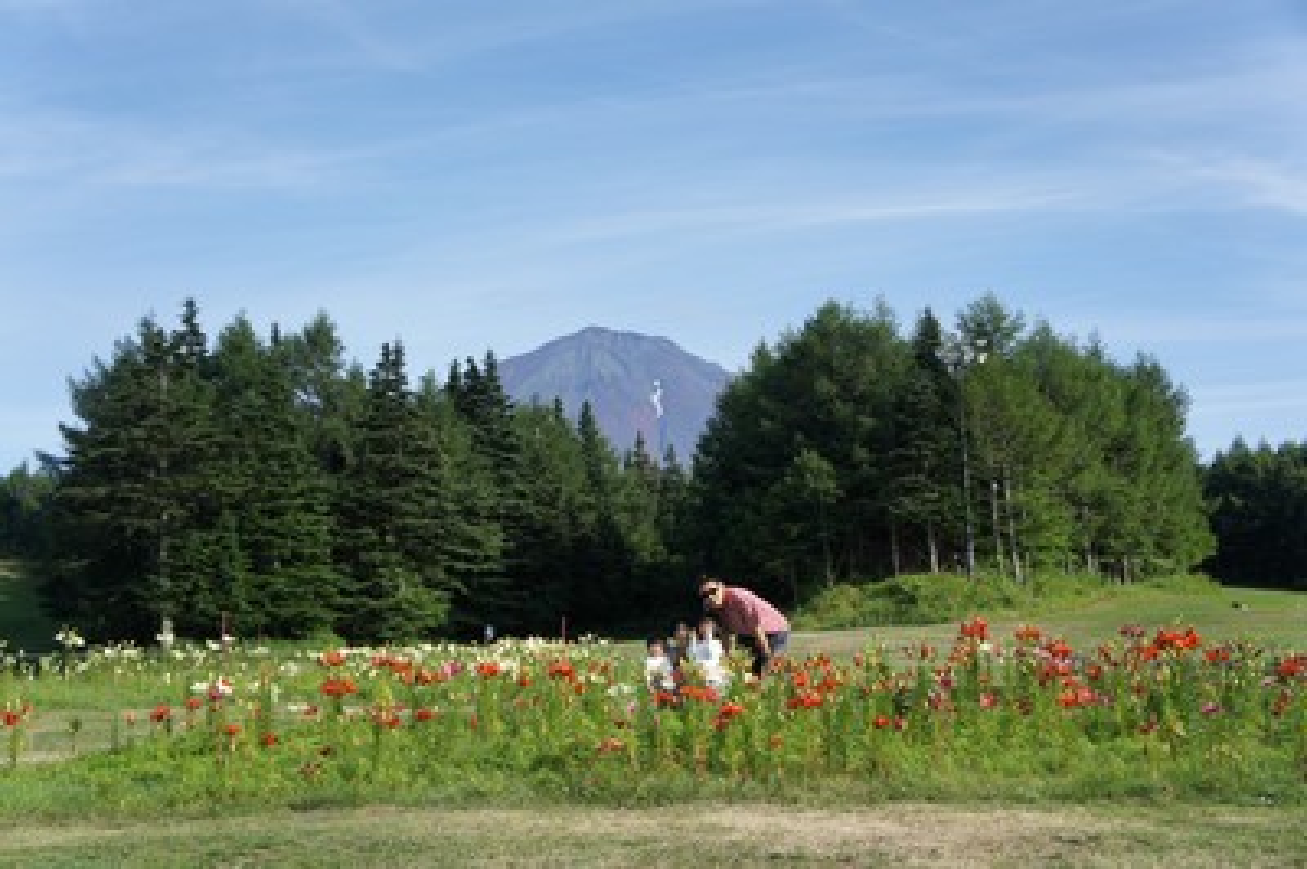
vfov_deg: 28.0
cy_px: 434
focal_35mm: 48
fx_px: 1741
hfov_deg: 41.1
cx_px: 654
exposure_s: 1/250
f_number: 8
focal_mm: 32
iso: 200
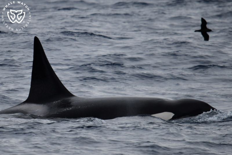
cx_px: 116
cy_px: 78
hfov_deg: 3.4
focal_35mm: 600
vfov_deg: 2.3
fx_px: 3866
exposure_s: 1/8000
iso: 1100
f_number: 6.3
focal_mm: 600
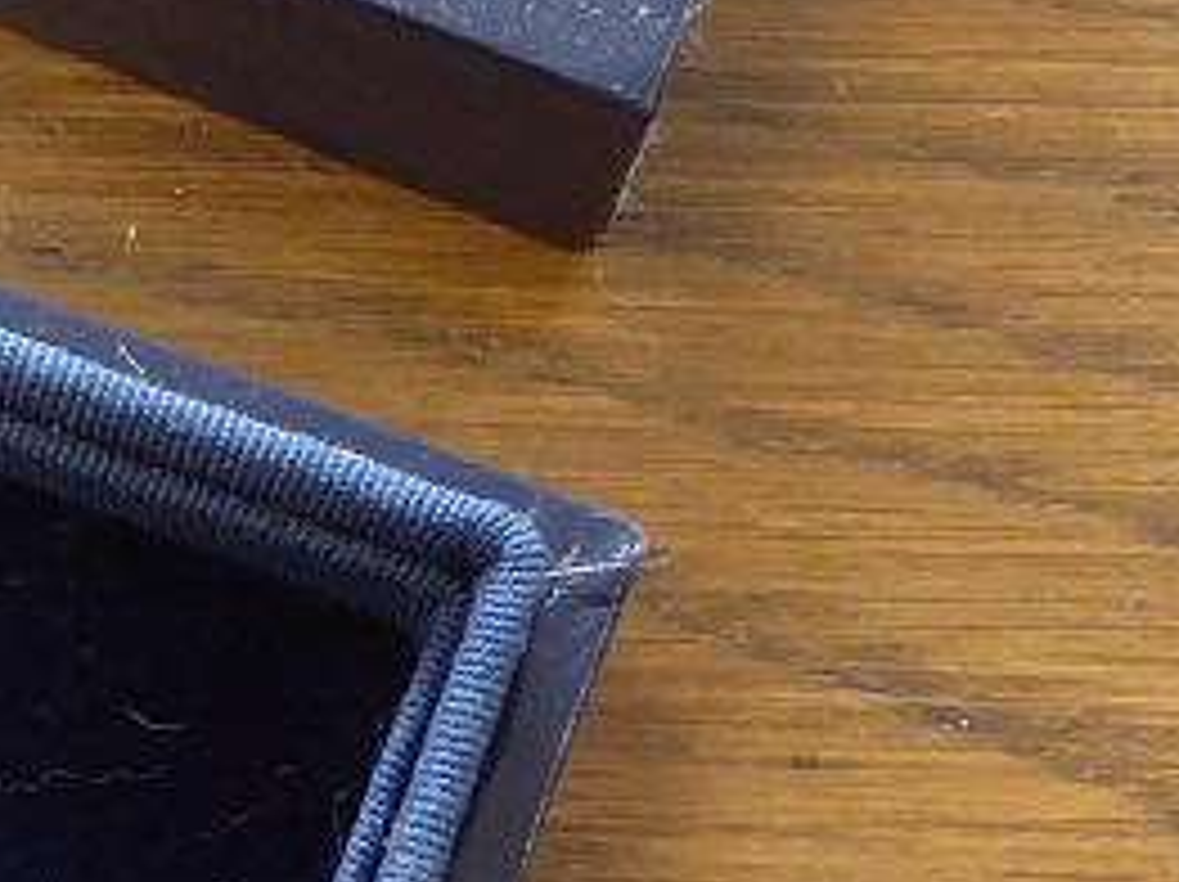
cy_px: 202
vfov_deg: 9.6
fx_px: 5240
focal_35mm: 154
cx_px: -148
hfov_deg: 12.6
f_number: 3.7
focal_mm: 6.3
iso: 400
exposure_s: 1/25
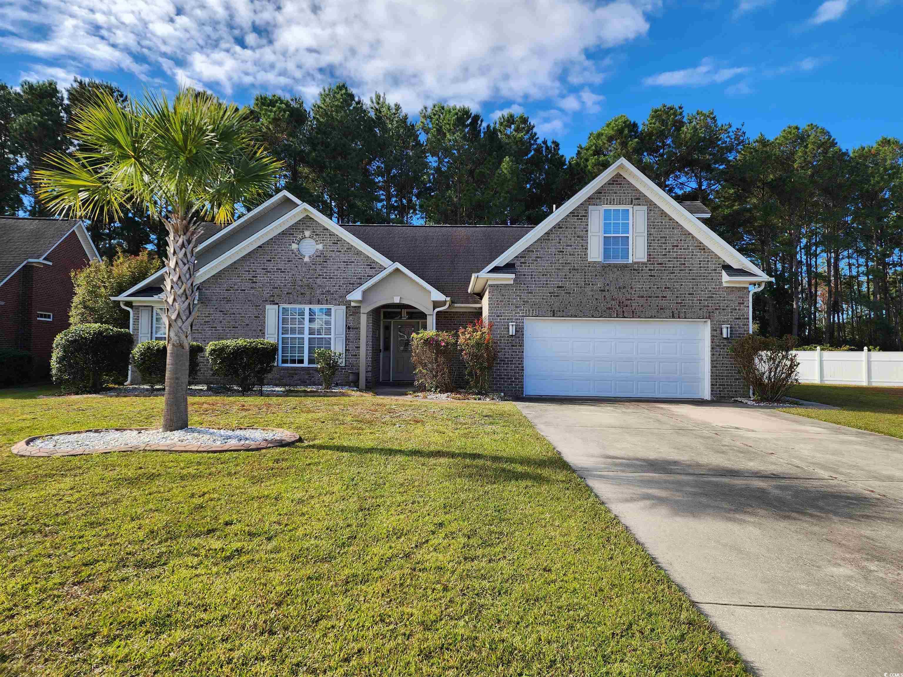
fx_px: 600
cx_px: 452
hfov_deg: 73.9
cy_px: 338
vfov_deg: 58.9
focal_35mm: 23
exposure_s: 1/750
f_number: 1.8
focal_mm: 6.4
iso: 12
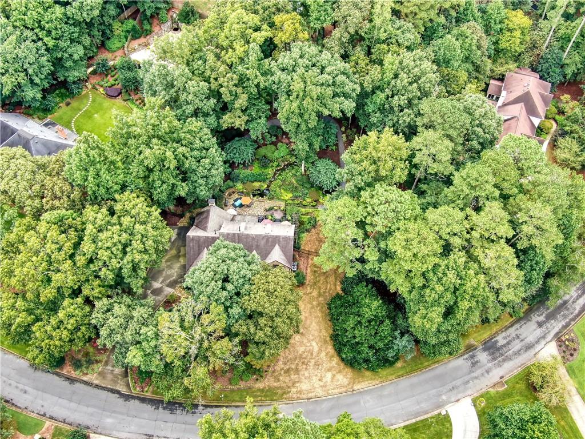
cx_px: 292
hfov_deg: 51.4
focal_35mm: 36
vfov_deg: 39.7
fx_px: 608
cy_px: 220
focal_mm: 6.08
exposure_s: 1/40
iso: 100
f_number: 3.3
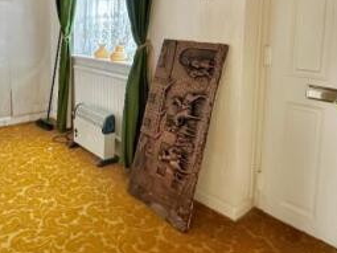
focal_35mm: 32
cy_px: 60
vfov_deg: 42.6
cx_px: 150
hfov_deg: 56.7
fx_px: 311
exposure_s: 1/60
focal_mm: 2.22
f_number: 2.2
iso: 400
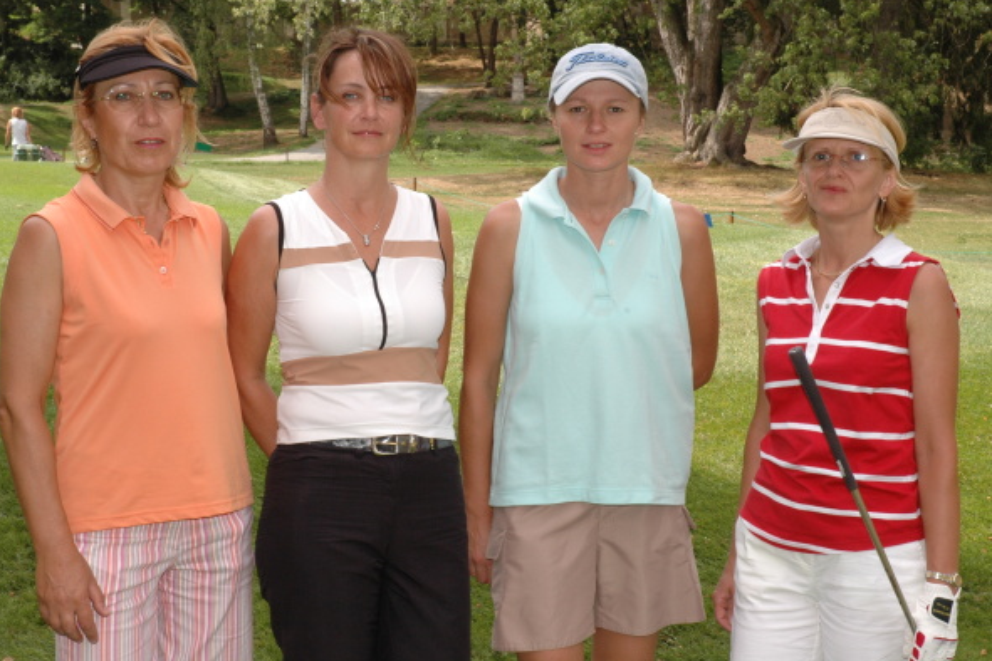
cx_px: 490
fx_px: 2011
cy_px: 328
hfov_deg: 27.7
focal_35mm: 73
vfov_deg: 18.7
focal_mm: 48
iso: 400
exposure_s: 1/125
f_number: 16
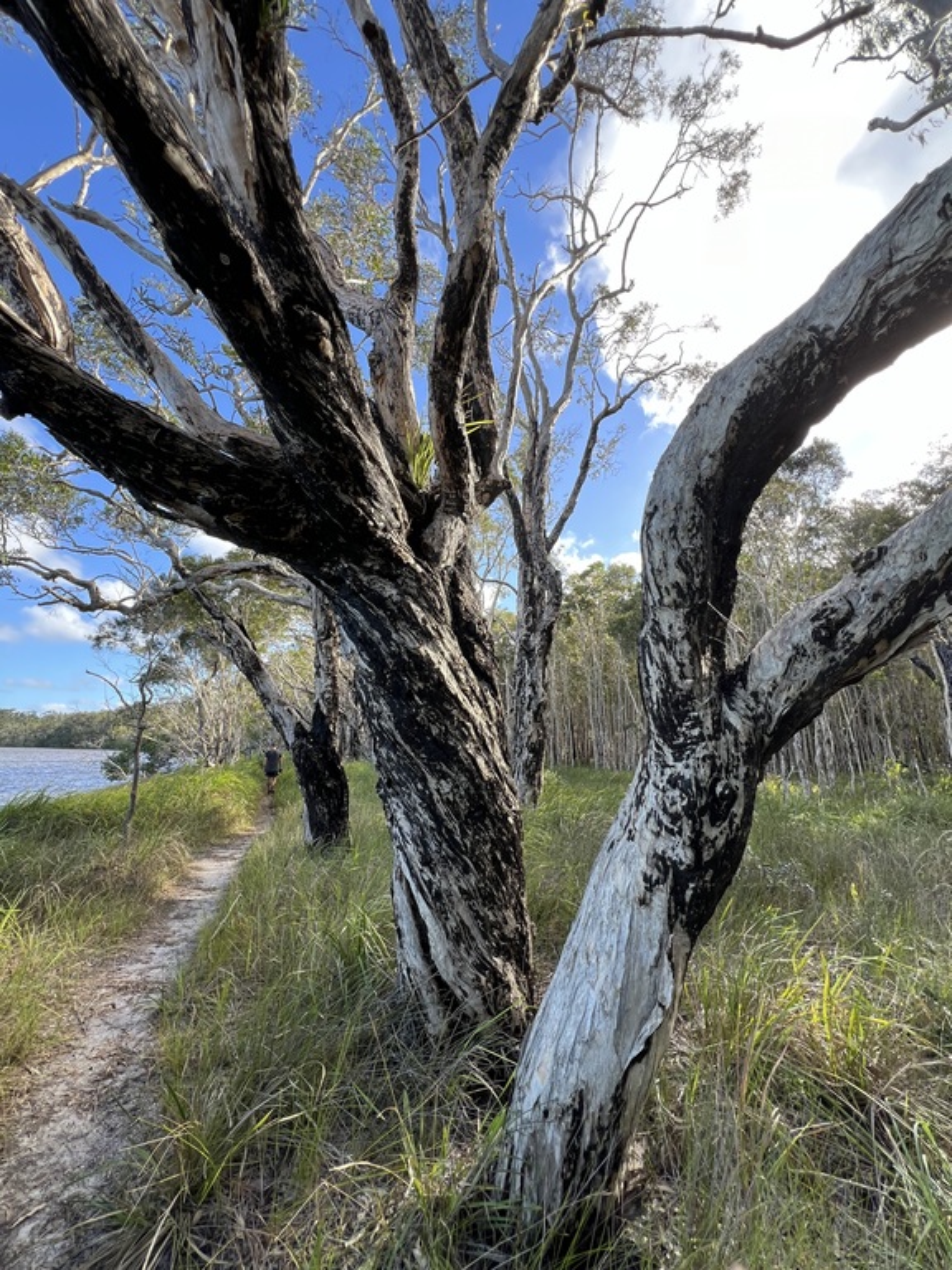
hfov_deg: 89.9
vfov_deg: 106.2
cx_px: 476
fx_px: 477
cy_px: 635
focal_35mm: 13
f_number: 1.8
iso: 32
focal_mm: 1.57
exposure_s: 1/188
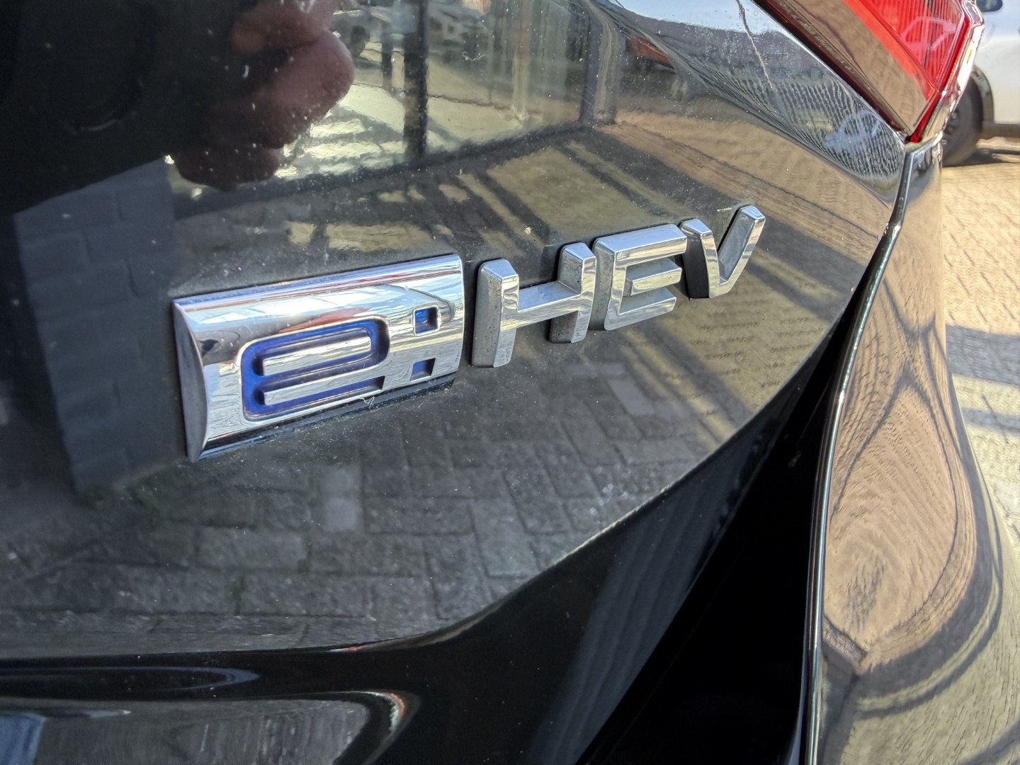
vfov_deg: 56.8
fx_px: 707
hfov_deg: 71.6
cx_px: 510
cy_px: 382
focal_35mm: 24
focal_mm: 2.22
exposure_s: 1/99
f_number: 2.2
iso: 80
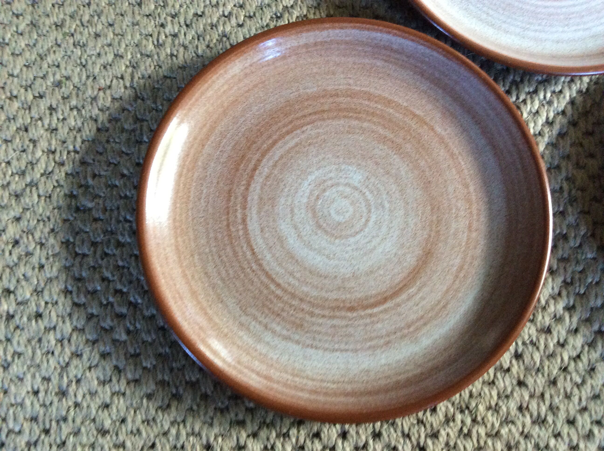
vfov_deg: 44.1
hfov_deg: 56.9
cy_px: 226
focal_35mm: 32
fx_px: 558
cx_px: 302
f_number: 2.4
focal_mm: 3.3
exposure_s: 1/20
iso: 250
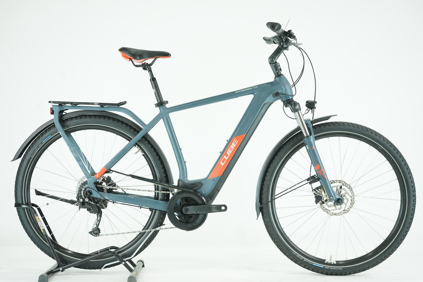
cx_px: 212
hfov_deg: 36.2
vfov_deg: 24.6
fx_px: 646
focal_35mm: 55
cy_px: 141
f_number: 5.6
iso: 2500
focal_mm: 55
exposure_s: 1/200
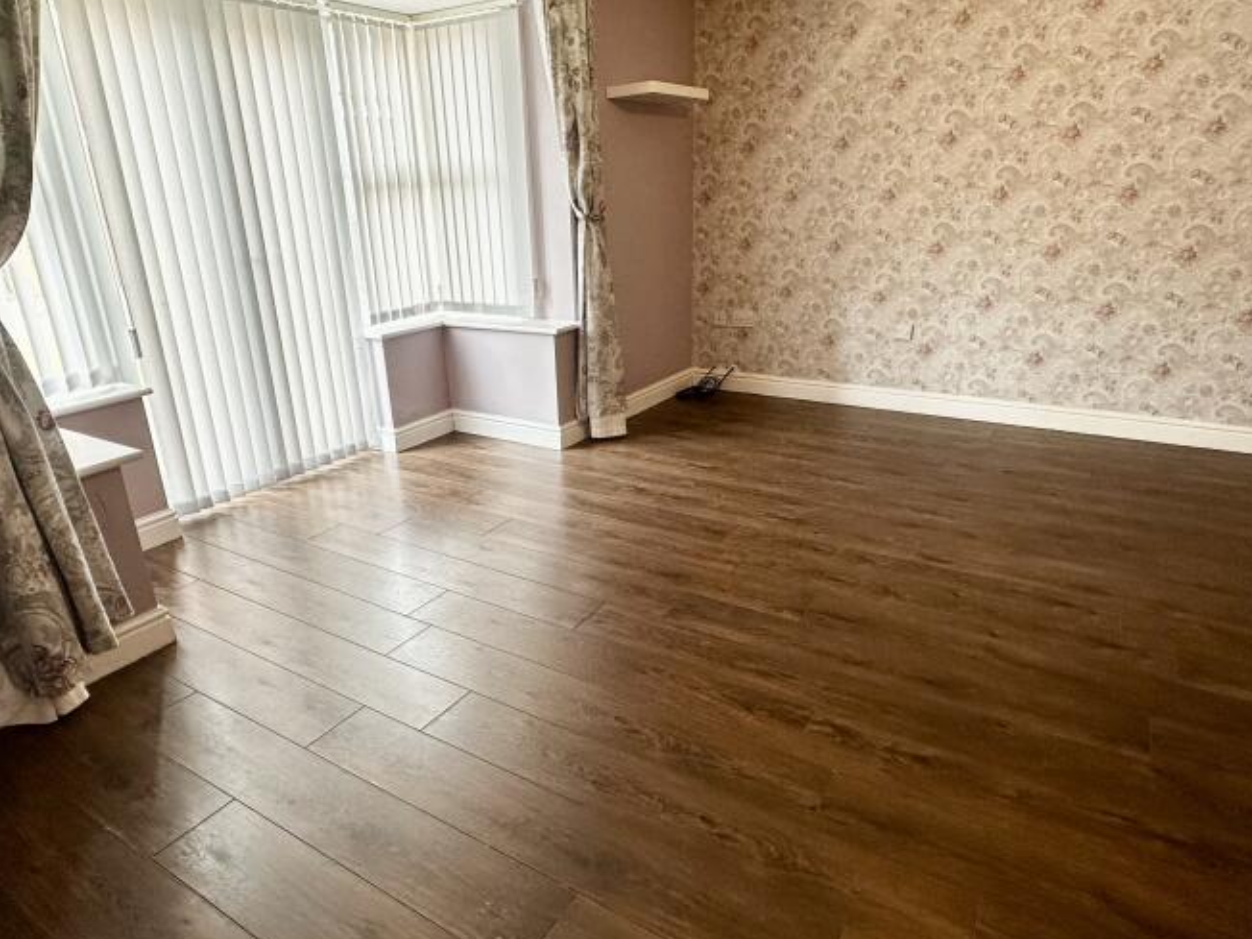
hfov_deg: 76.4
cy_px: 459
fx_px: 796
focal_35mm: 22
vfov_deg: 61.1
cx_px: 614
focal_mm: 2.22
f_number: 2.2
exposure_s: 1/100
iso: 160
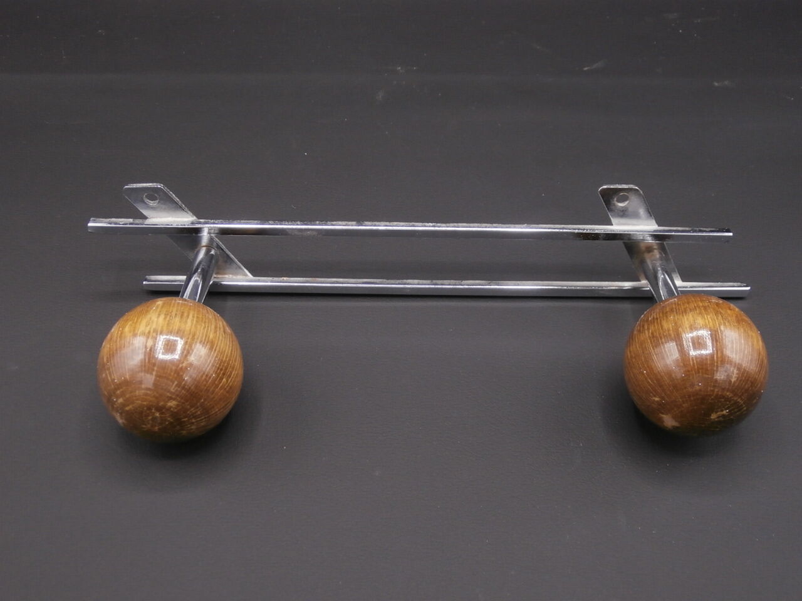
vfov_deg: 37.7
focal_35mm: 38
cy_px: 300
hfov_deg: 49.0
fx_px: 880
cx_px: 401
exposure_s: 1/100
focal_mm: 6.67
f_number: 3.9
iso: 200
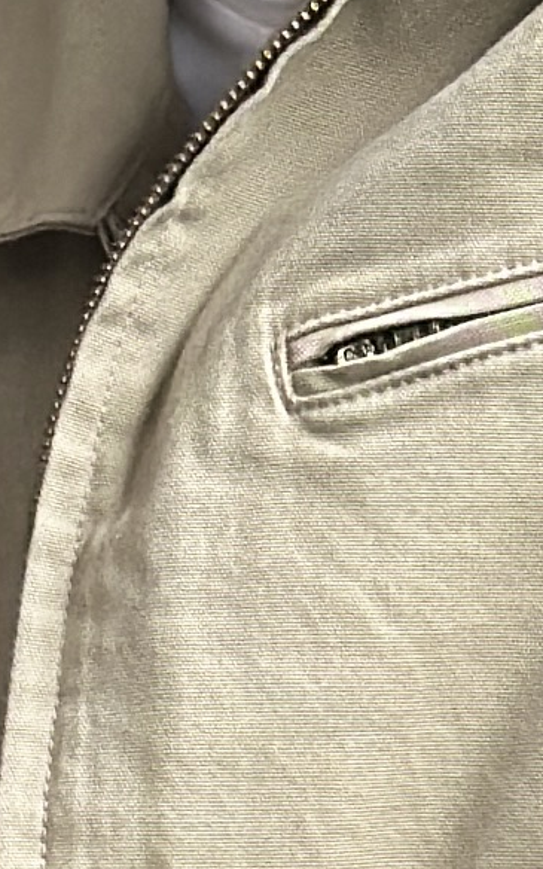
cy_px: -103
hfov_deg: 3.7
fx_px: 8311
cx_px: 67
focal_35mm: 351
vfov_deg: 6.0
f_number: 1.78
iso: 200
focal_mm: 6.86
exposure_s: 1/100
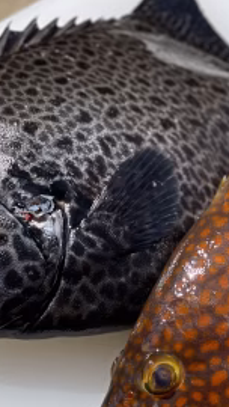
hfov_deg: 9.5
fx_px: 1359
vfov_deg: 16.9
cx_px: 264
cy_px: 297
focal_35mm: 126
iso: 25
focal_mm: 6
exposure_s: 1/1546
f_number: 2
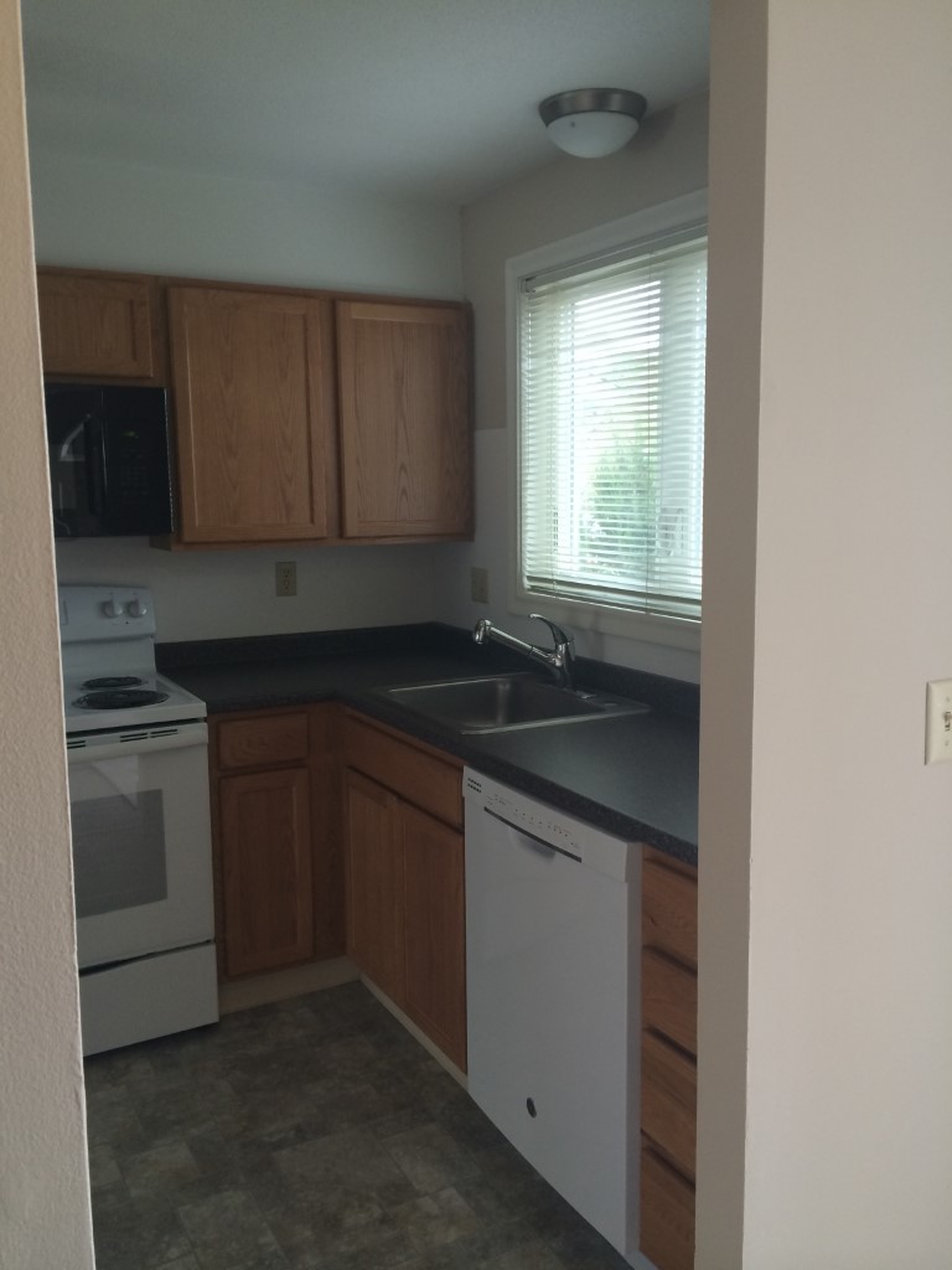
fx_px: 1100
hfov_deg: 46.8
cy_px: 635
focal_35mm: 30
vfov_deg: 60.0
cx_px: 476
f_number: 2.2
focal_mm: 4.12
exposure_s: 1/30
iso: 40
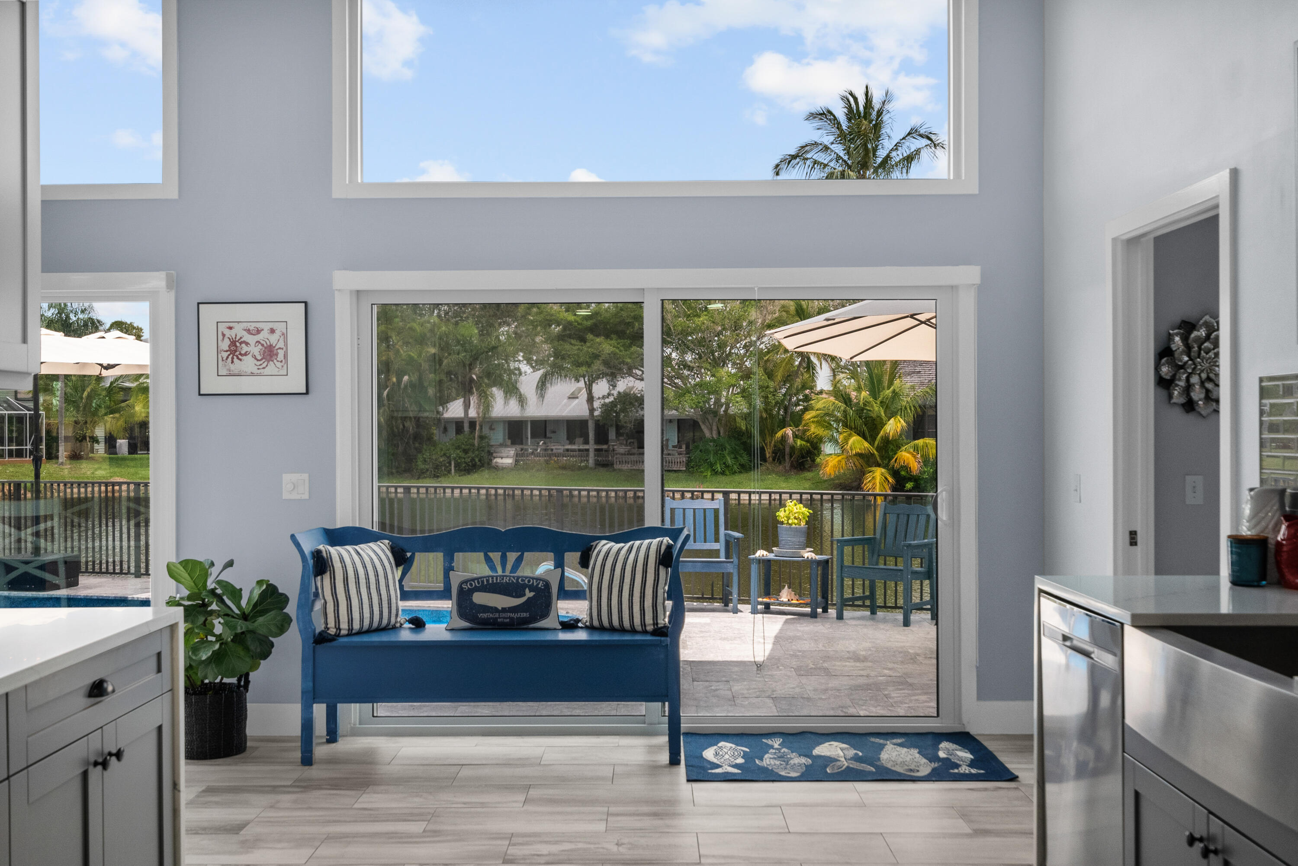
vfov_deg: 37.9
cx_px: 649
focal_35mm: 35
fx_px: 1262
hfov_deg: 54.4
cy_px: 433
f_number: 8
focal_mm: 35
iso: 2000
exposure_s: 1/80
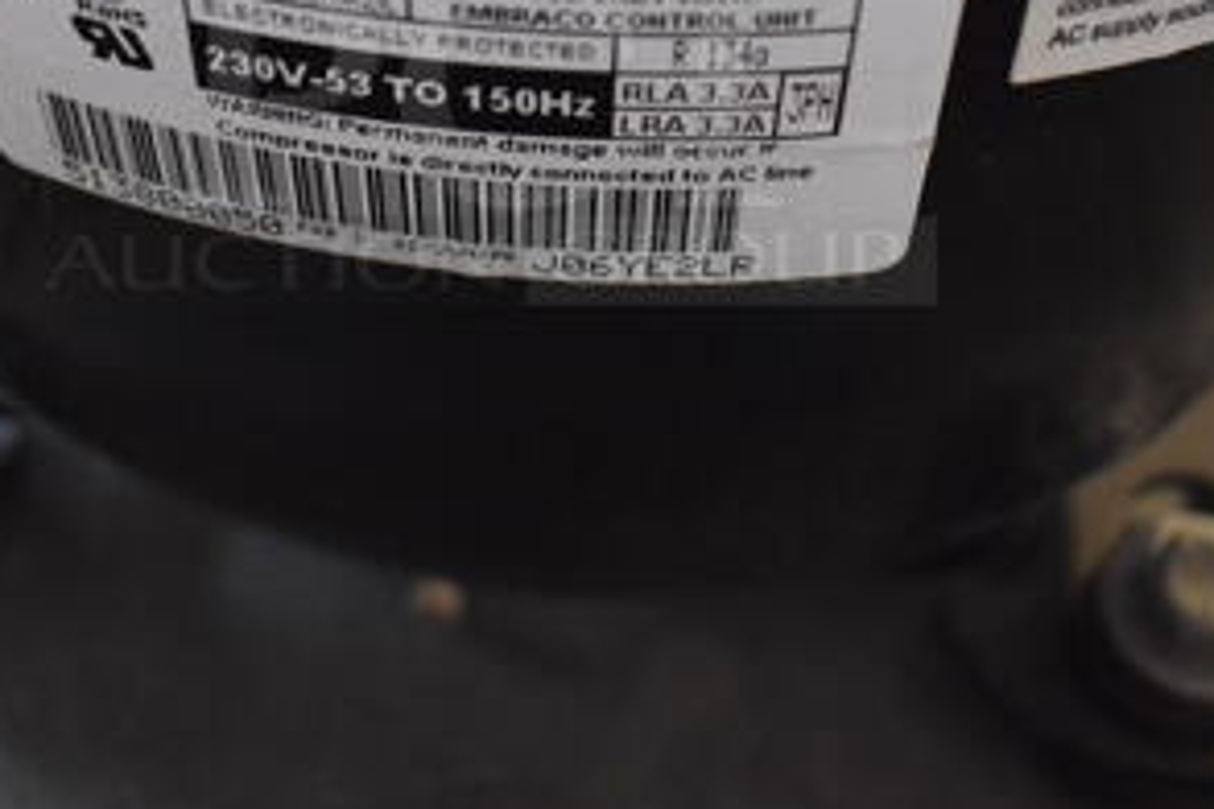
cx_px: 479
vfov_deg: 23.6
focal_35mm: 56
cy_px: 87
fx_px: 1888
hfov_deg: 35.5
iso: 3200
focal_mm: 18
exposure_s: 1/40
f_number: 3.5
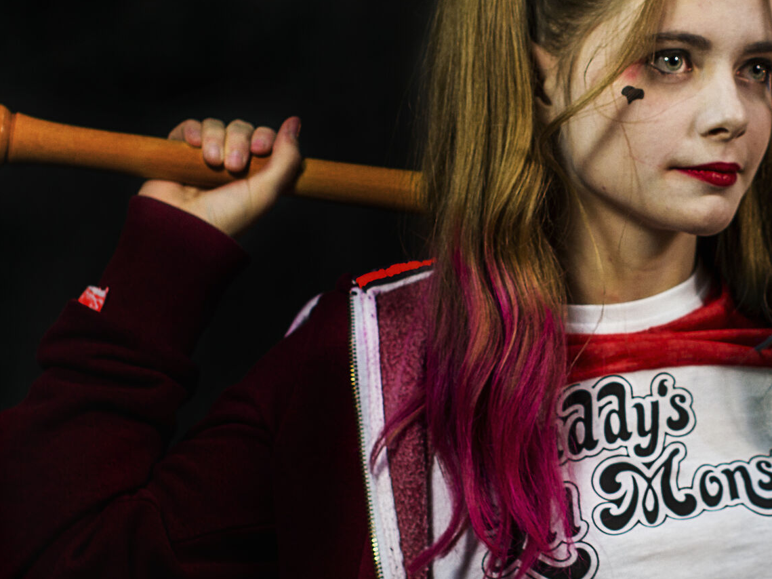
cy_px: 376
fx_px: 3390
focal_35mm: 152
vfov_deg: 9.8
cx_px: 644
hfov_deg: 12.9
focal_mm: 50
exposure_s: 1/80
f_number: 3.2
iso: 100
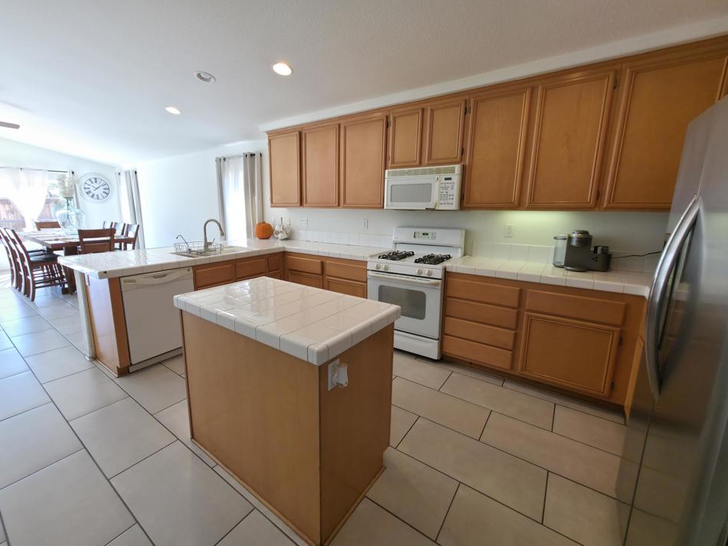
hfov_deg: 101.9
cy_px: 269
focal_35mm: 14
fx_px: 294
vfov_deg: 85.7
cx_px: 338
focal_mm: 2.2
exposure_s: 1/60
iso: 50
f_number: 1.9
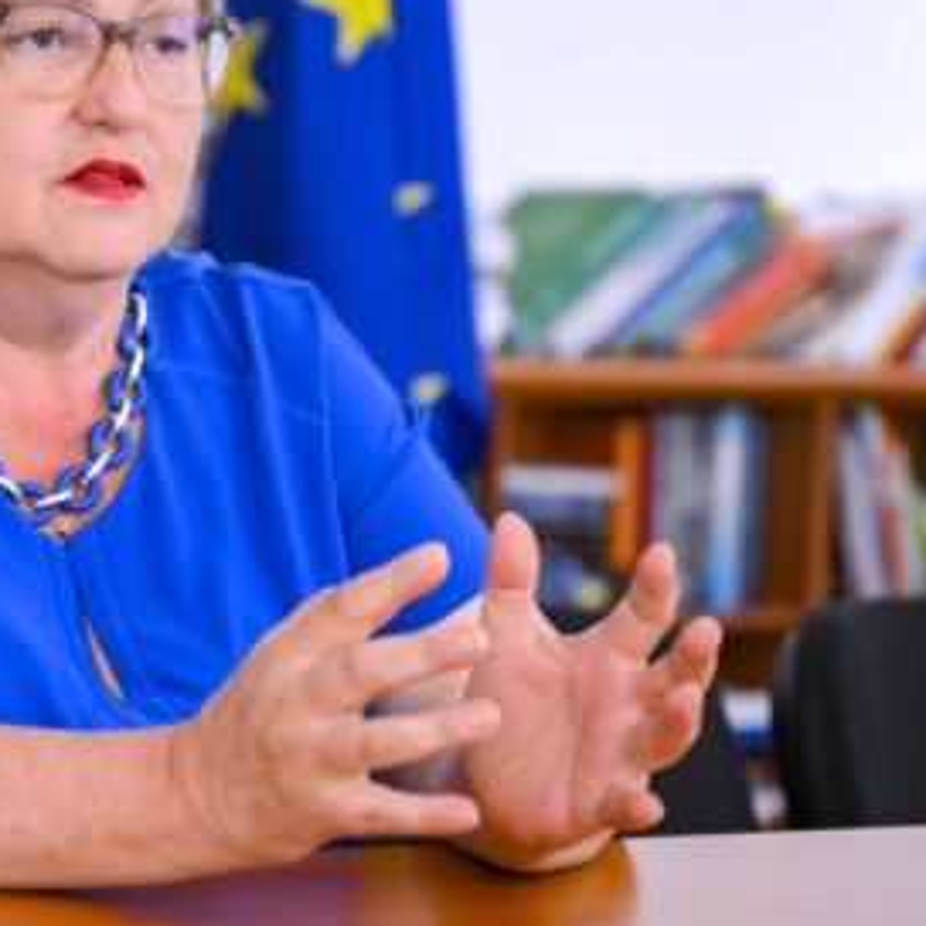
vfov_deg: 13.6
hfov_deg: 13.6
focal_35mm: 128
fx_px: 3874
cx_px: 162
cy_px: 409
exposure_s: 1/200
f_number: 3.2
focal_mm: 70
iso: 4000
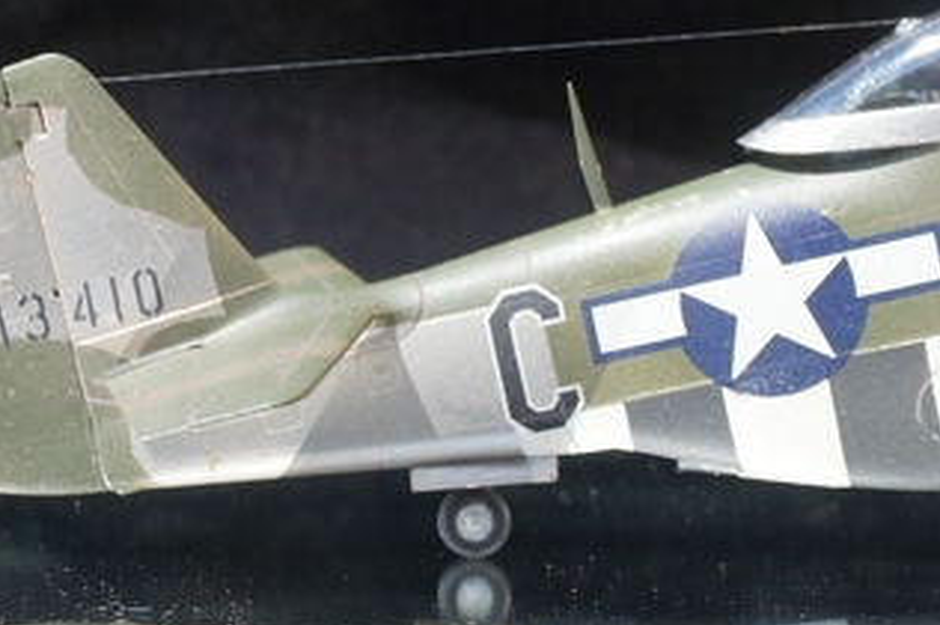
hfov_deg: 3.6
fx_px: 14868
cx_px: 1240
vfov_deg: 2.4
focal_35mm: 570
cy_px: 247
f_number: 5.6
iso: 100
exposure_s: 1/320
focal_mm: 120
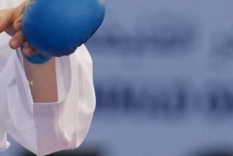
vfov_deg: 0.7
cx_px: 142
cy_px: 102
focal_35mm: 1969
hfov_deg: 1.0
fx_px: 12750
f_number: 2.8
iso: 1600
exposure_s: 1/1000
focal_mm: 200
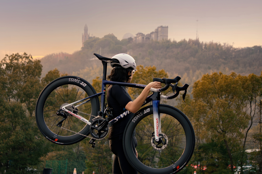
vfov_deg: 15.2
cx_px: 131
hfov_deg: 22.6
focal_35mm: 90
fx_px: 655
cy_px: 87
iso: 100
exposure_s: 1/125
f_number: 5
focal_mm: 60
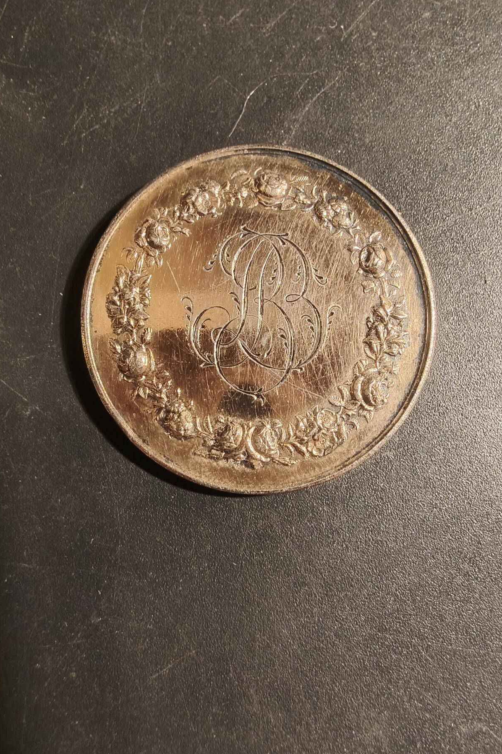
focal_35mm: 24
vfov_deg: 73.7
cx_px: 252
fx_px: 502
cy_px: 376
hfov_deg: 53.1
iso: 200
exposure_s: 1/58.5
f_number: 2
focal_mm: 2.32
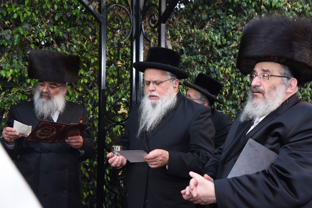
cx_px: 156
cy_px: 104
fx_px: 416
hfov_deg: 41.1
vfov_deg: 28.1
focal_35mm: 48
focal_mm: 48
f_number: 5.6
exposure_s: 1/100
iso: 1000
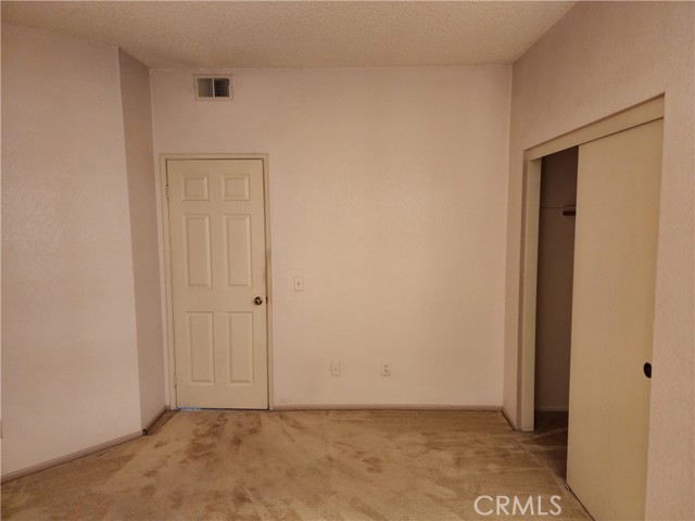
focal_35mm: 23
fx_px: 462
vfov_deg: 58.9
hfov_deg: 73.9
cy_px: 260
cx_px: 348
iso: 500
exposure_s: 1/40
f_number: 1.8
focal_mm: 6.4
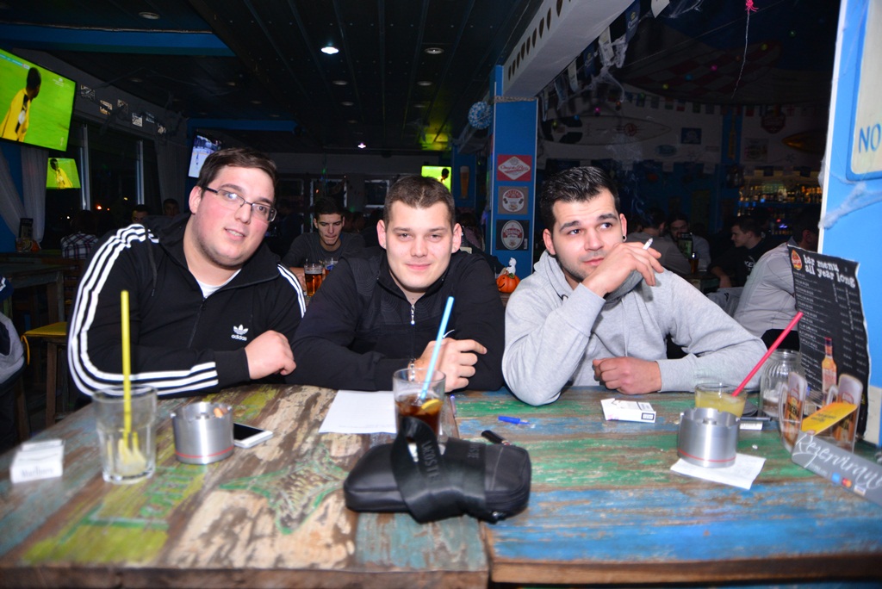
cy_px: 294
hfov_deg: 73.7
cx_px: 441
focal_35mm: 24
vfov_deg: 53.2
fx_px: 588
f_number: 3.5
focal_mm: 24
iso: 1250
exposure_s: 1/100
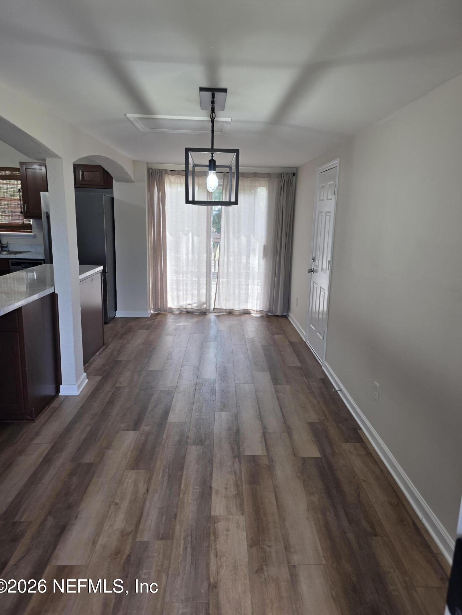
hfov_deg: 56.8
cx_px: 233
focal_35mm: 24
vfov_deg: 71.6
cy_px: 295
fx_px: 427
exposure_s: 1/120
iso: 64
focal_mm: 6.3
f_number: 1.7
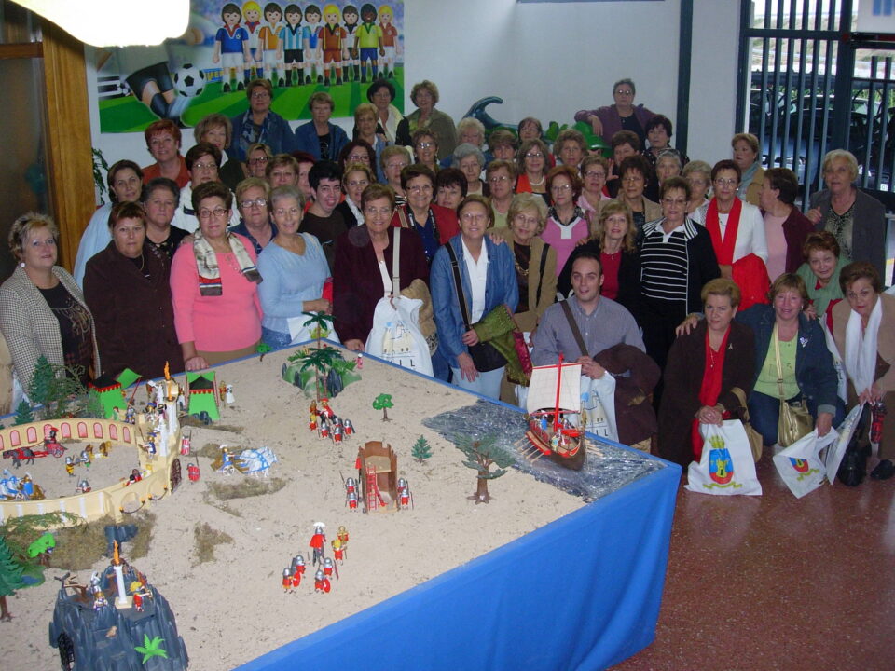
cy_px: 336
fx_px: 982
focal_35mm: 38
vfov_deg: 37.7
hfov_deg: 49.0
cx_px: 448
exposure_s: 1/140
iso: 173
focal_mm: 7.8
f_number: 2.8
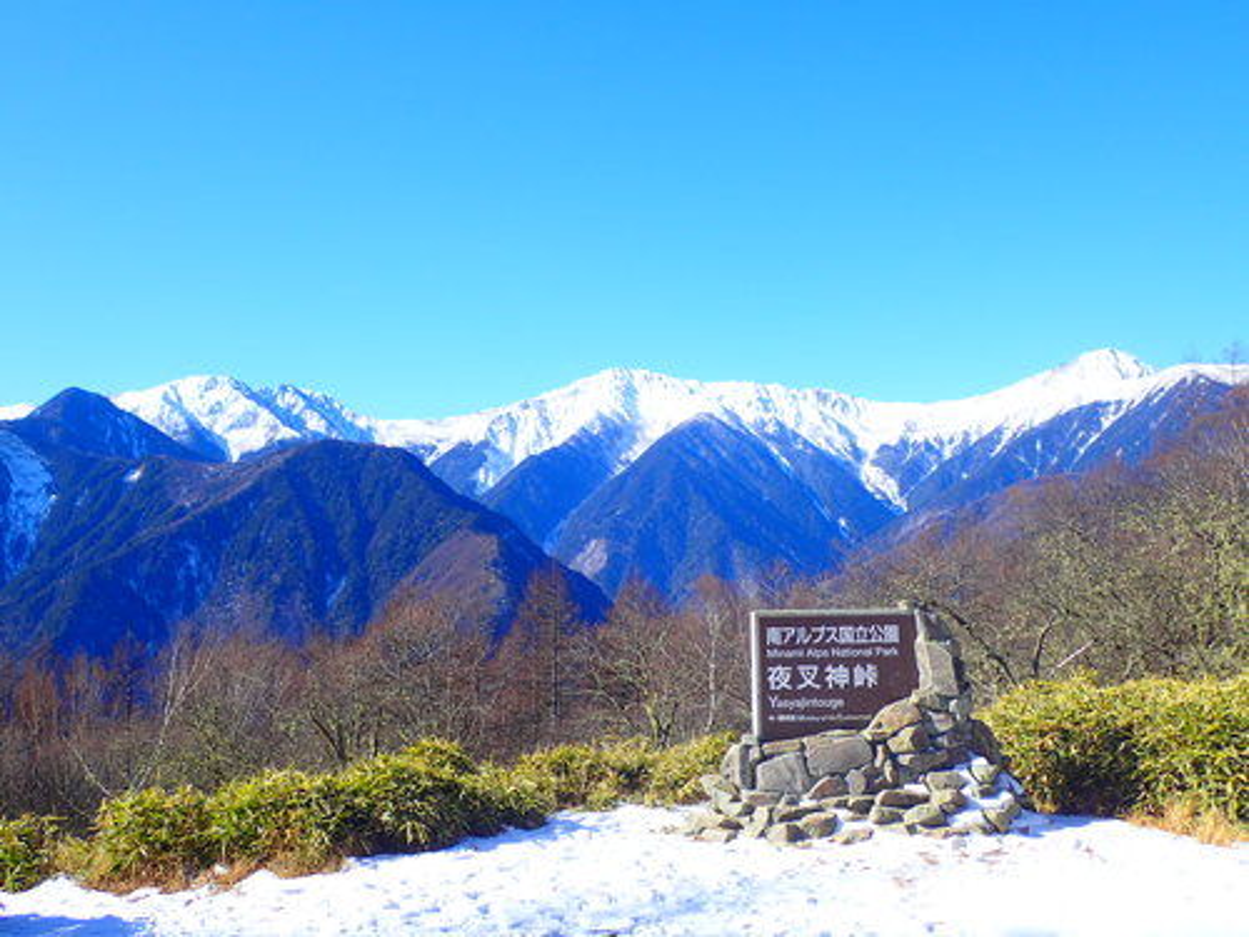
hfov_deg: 49.0
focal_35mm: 38
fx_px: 1371
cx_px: 624
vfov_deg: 37.7
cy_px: 468
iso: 100
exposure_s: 1/500
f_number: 3.5
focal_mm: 6.86
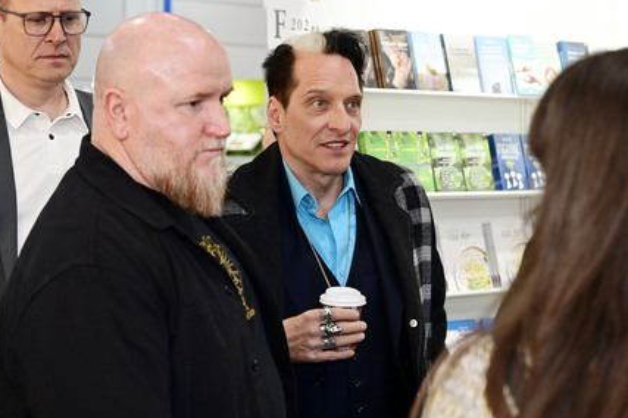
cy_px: 208
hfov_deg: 35.7
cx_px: 315
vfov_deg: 24.2
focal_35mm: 56
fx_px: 976
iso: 1600
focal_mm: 53
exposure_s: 1/200
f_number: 4.5
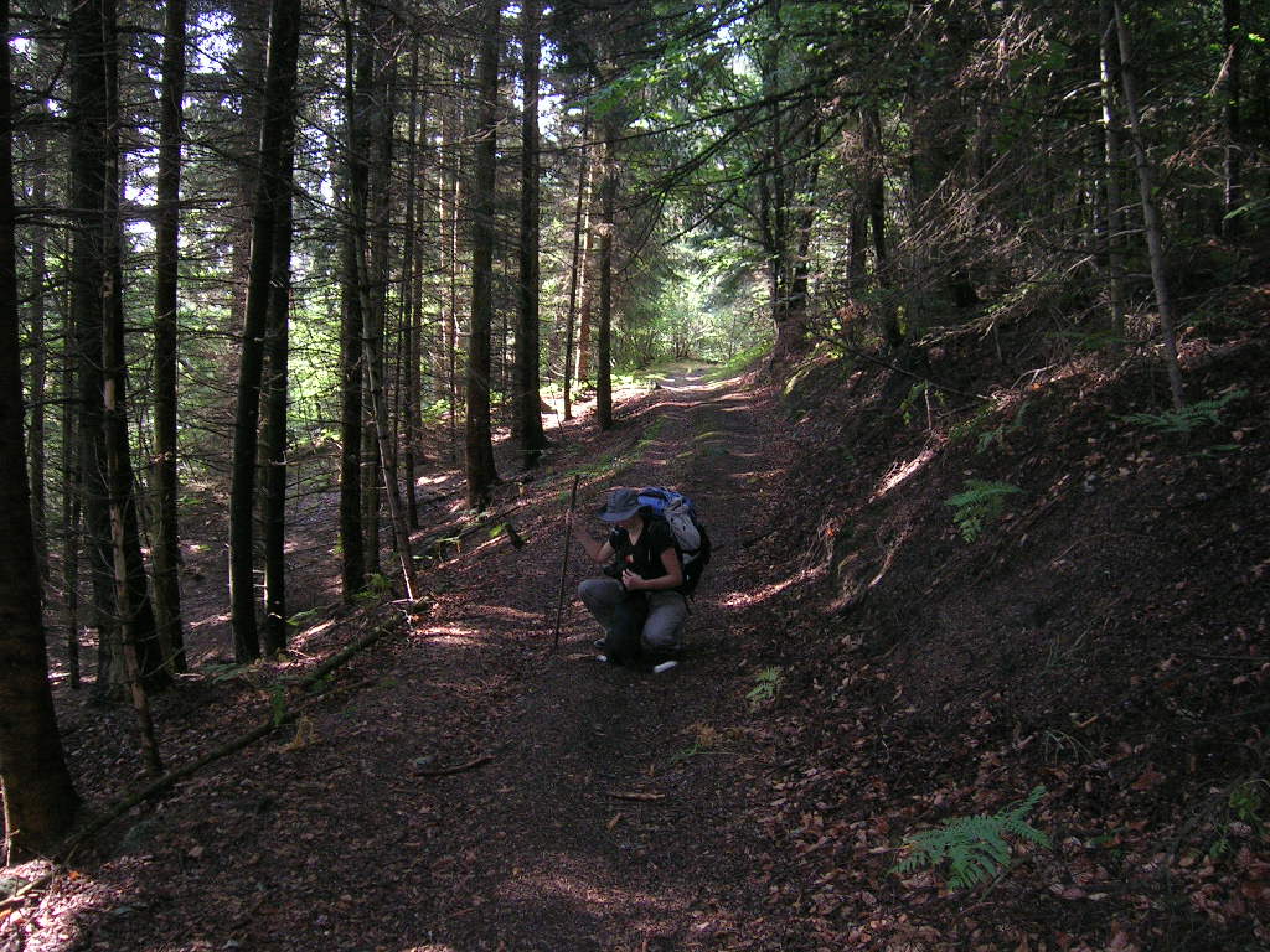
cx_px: 635
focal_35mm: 35
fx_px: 1284
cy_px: 476
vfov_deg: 40.7
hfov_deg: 52.6
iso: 170
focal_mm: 5.4
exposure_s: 1/60.1
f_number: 2.8
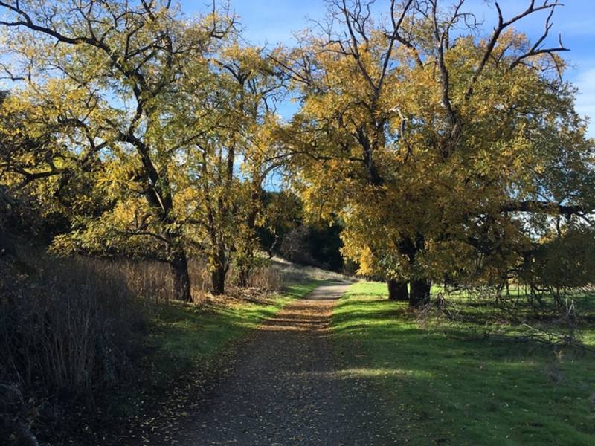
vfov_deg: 48.2
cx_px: 298
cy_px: 223
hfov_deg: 61.7
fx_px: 498
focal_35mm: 29
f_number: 2.2
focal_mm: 4.15
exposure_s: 1/810
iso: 25
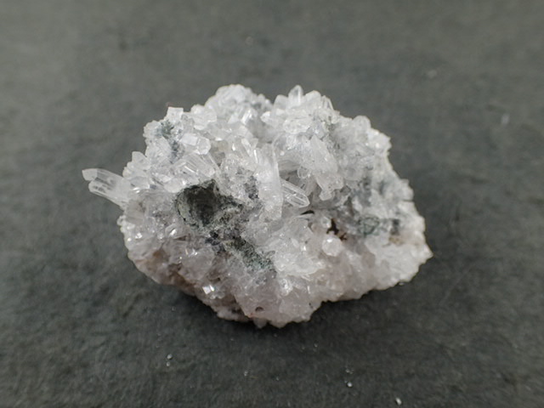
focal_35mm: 35
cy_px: 204
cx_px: 272
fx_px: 550
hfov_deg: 52.6
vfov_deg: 40.7
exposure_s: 1/200
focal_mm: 6.42
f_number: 2.6
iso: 100
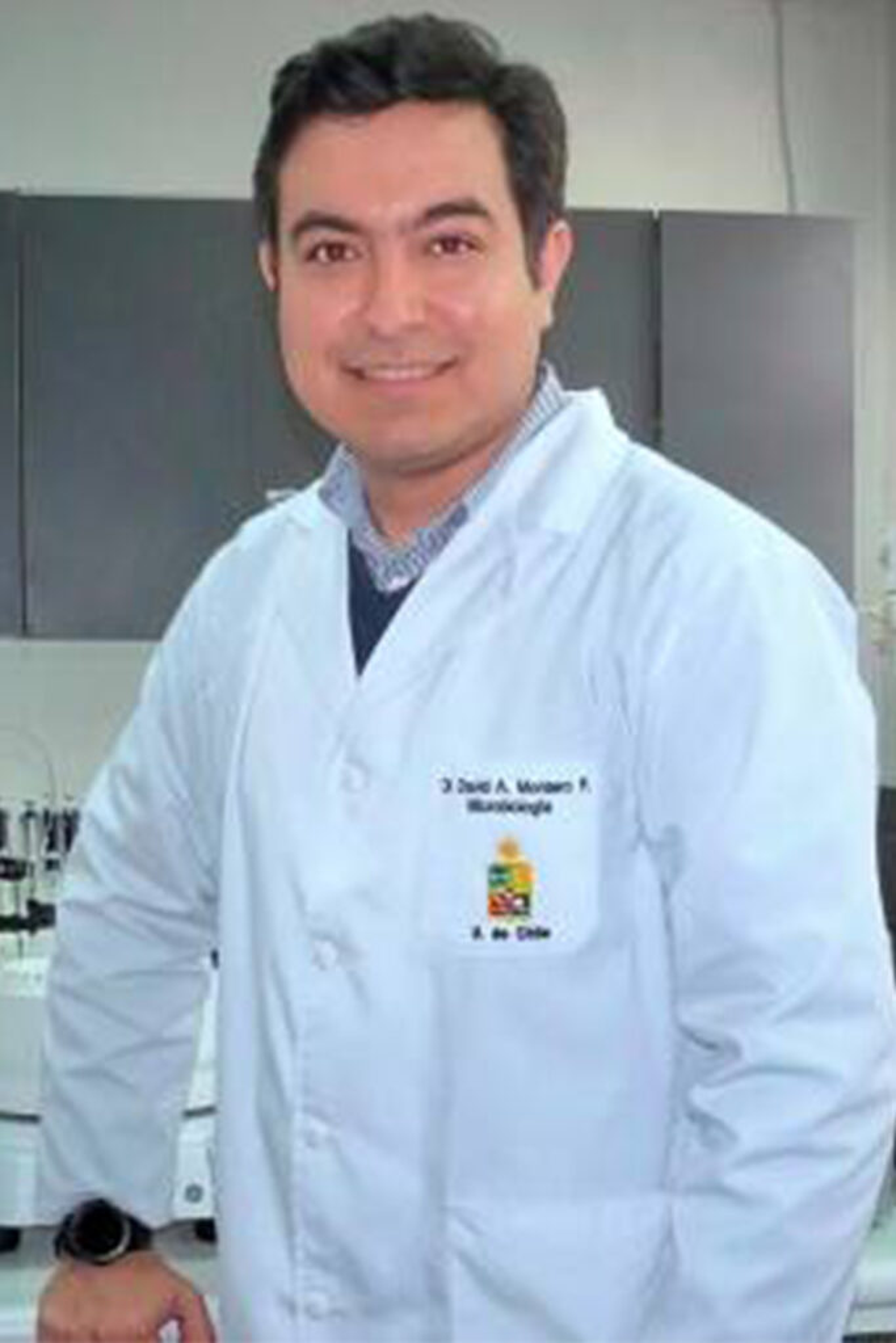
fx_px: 1511
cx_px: 448
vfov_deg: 47.9
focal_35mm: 40
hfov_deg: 33.0
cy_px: 672
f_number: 4
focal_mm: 27
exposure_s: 1/160
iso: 1600
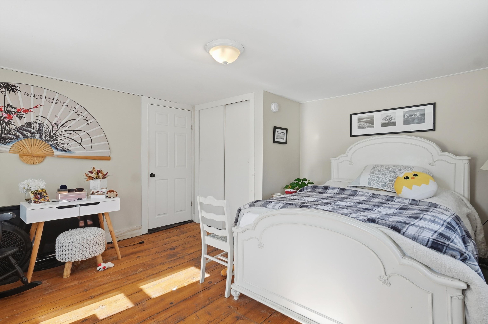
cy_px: 162
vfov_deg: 71.9
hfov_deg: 95.0
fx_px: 223
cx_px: 244
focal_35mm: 16
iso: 800
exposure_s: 1/1000
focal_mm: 11
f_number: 7.1
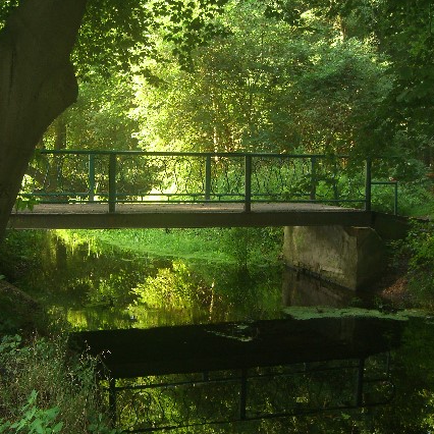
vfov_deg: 36.8
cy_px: 216
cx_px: 167
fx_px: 652
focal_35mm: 46
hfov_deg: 36.6
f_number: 2.8
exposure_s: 1/60
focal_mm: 7.9
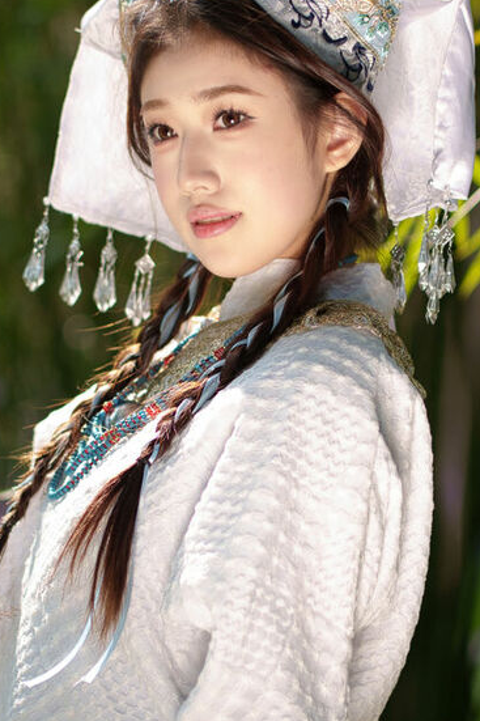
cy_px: 393
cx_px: 259
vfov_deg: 14.4
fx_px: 2862
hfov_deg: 9.6
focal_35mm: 143
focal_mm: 50
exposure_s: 1/1250
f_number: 1.4
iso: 100
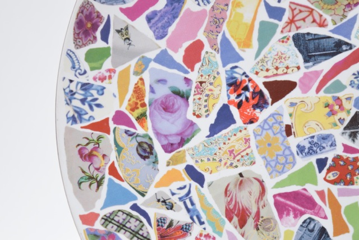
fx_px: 823
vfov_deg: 16.6
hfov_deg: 24.6
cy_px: 120
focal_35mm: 82
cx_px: 180
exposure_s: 1/125
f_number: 5.6
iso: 800
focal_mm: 55
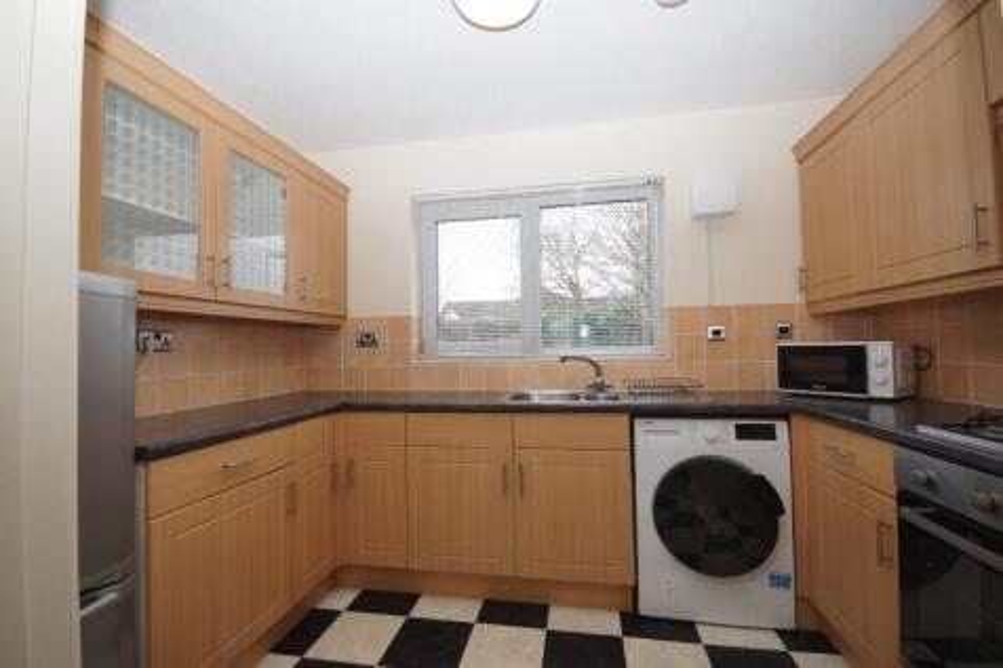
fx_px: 418
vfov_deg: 77.3
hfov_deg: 100.4
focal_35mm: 15
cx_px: 502
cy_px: 334
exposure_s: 1/60
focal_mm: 10
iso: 250
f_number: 5.6
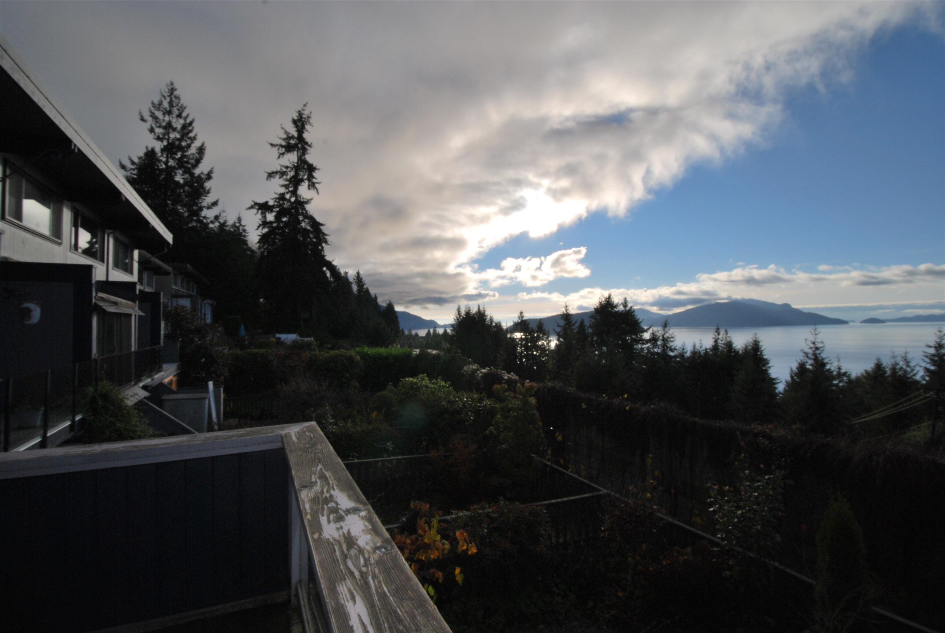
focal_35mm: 16
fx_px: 434
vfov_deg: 72.2
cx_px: 472
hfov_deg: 94.9
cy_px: 316
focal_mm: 11
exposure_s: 1/200
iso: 100
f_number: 16
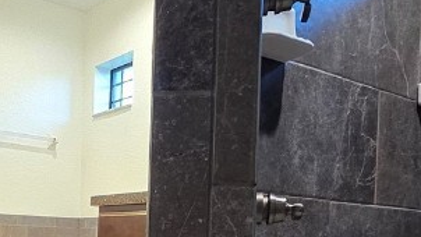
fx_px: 536
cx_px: 66
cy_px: 261
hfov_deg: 40.5
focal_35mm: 48
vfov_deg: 23.4
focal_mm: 2.2
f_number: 1.9
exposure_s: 1/60
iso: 500
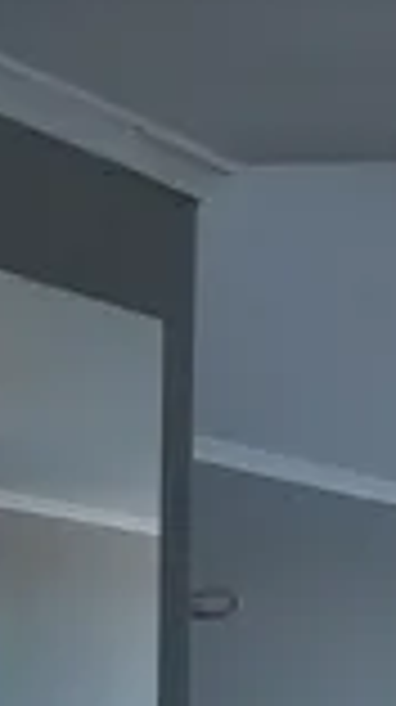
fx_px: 1591
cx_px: 1602
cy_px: 764
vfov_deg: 23.6
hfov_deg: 8.0
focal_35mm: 85
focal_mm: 10
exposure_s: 1/60
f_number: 5.6
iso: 360
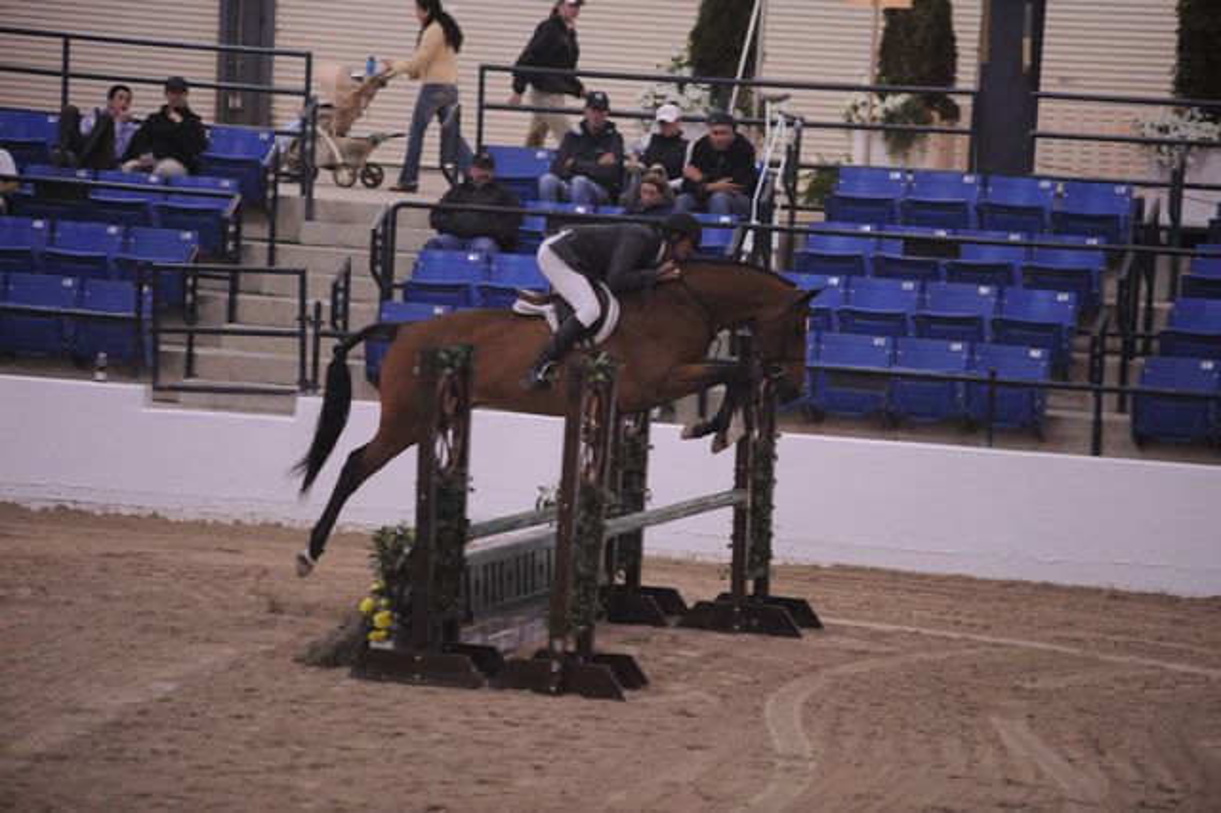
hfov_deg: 10.3
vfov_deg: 6.9
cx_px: 610
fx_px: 6780
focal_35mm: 200
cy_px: 406
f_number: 2.8
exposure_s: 1/400
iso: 5000
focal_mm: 200
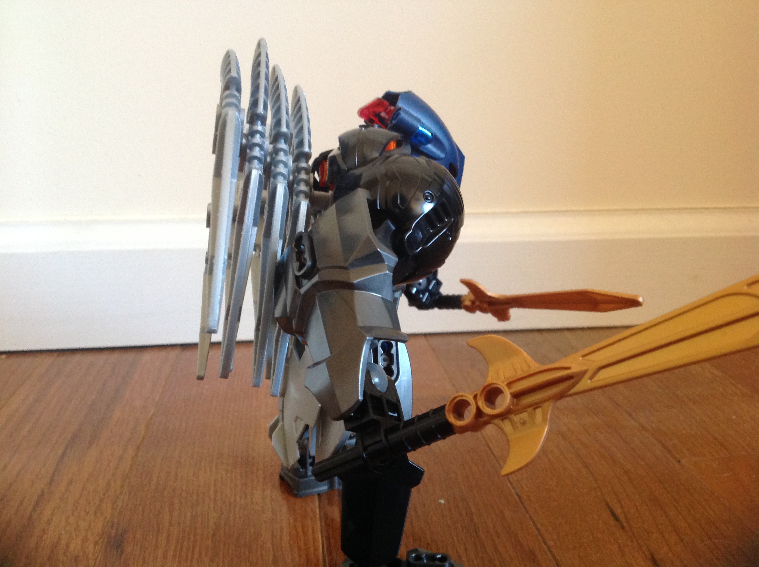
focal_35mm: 35
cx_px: 380
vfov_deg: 40.6
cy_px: 284
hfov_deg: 52.7
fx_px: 766
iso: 250
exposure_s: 1/15
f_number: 2.4
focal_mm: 4.28
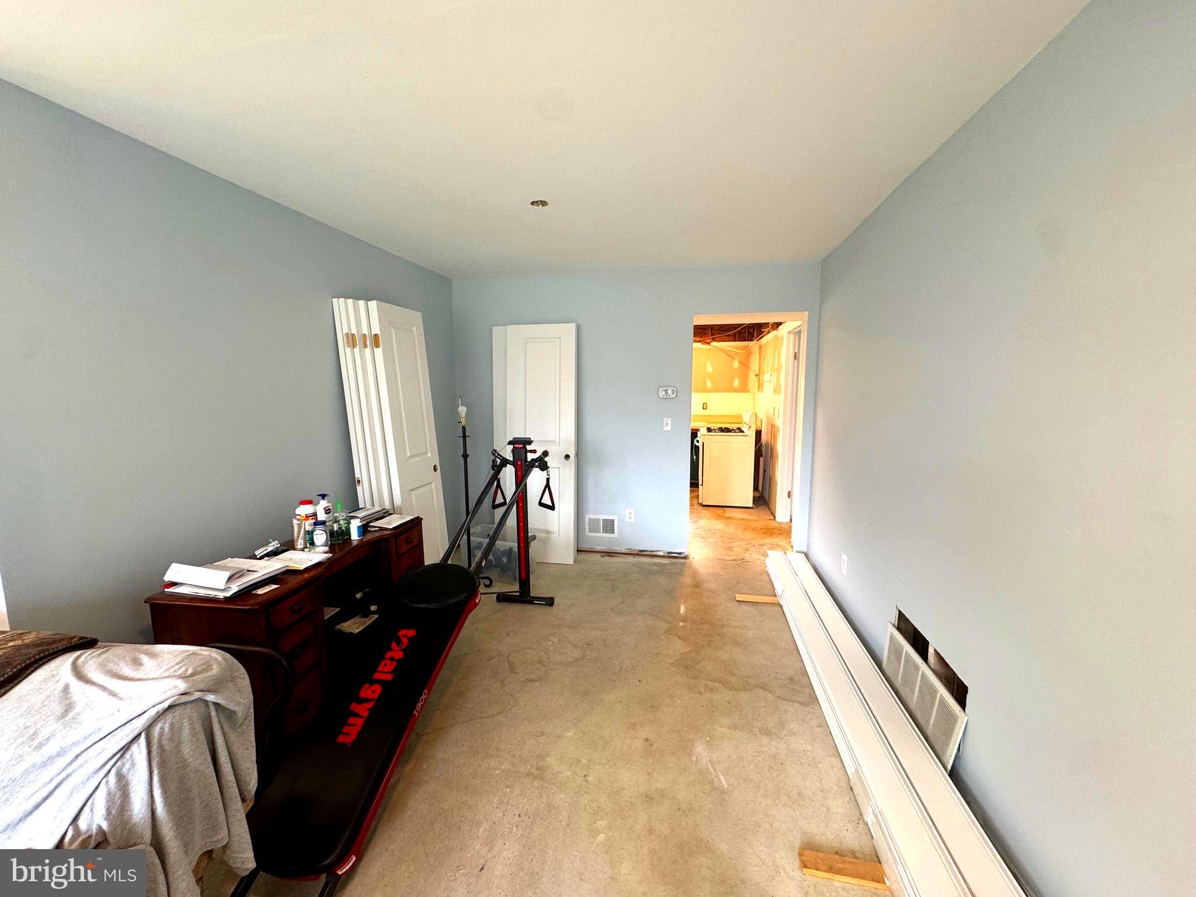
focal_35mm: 14
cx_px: 598
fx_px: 484
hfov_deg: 102.1
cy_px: 448
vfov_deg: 85.7
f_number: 2.2
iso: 160
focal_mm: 2.22
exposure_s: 1/60
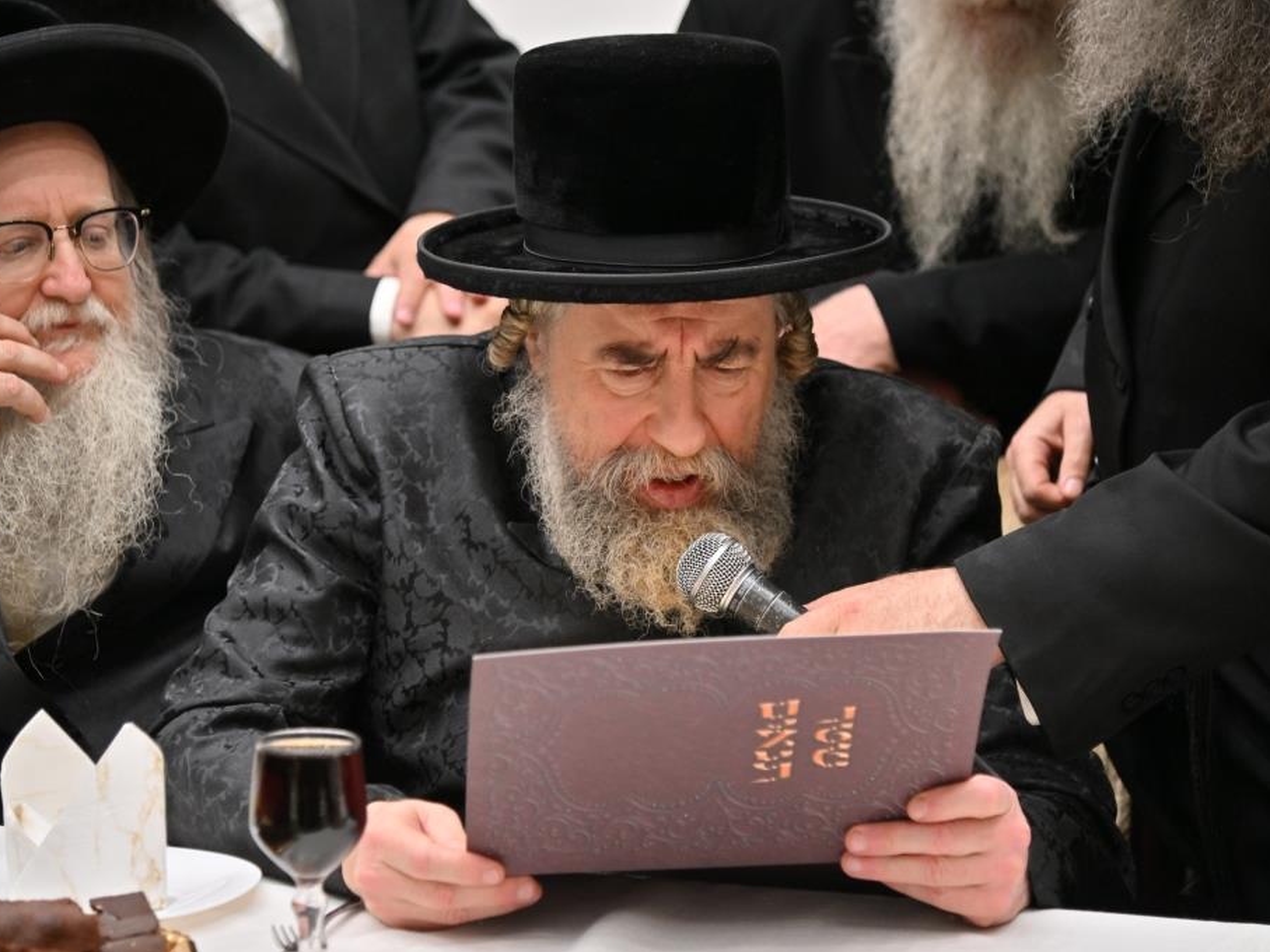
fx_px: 4182
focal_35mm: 114
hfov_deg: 17.3
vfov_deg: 13.0
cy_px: 475
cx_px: 629
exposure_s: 1/200
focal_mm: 105
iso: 800
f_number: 4
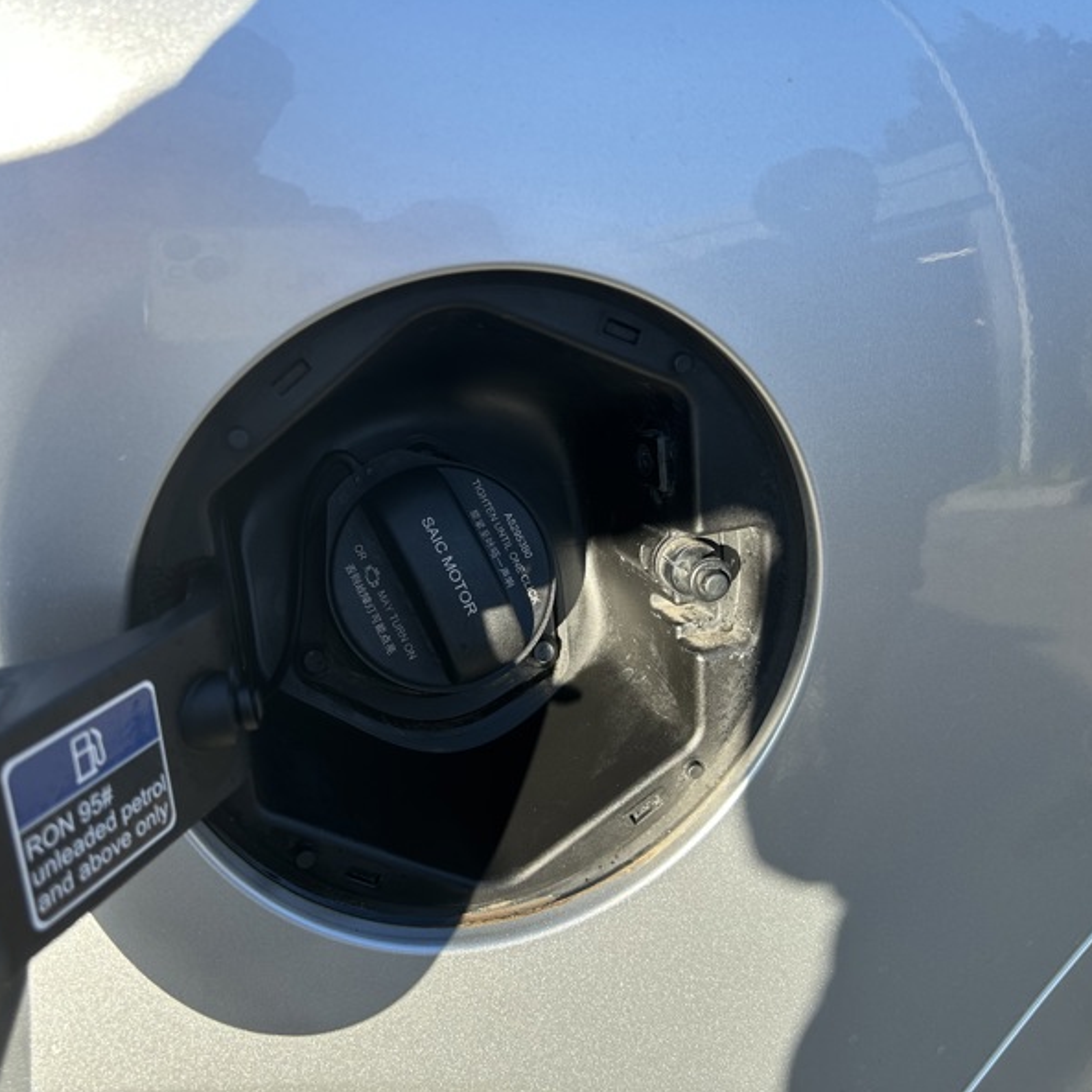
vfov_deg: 52.5
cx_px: 451
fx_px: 1106
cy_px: 541
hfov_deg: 52.3
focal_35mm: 31
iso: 50
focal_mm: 5.7
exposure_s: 1/687
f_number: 1.5
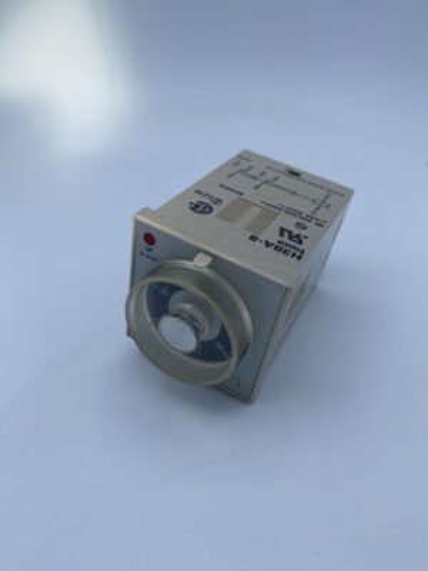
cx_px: 214
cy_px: 286
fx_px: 429
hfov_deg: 53.1
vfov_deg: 67.3
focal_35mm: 26
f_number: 1.8
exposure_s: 1/1927
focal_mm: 4.25
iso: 32
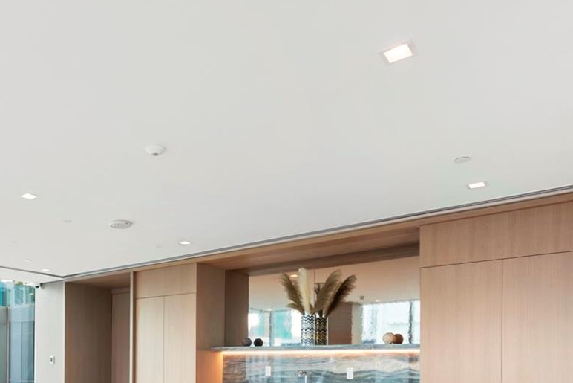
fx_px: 462
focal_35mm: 29
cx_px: 181
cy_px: 347
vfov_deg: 41.3
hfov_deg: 61.7
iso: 320
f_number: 8
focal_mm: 14
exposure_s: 1/30
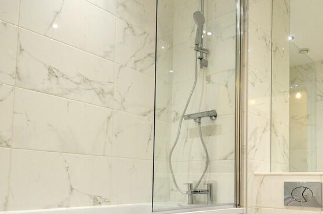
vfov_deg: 38.8
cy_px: 161
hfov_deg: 56.7
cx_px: 200
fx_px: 296
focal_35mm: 33
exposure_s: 1/100
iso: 400
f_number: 5
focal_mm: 12
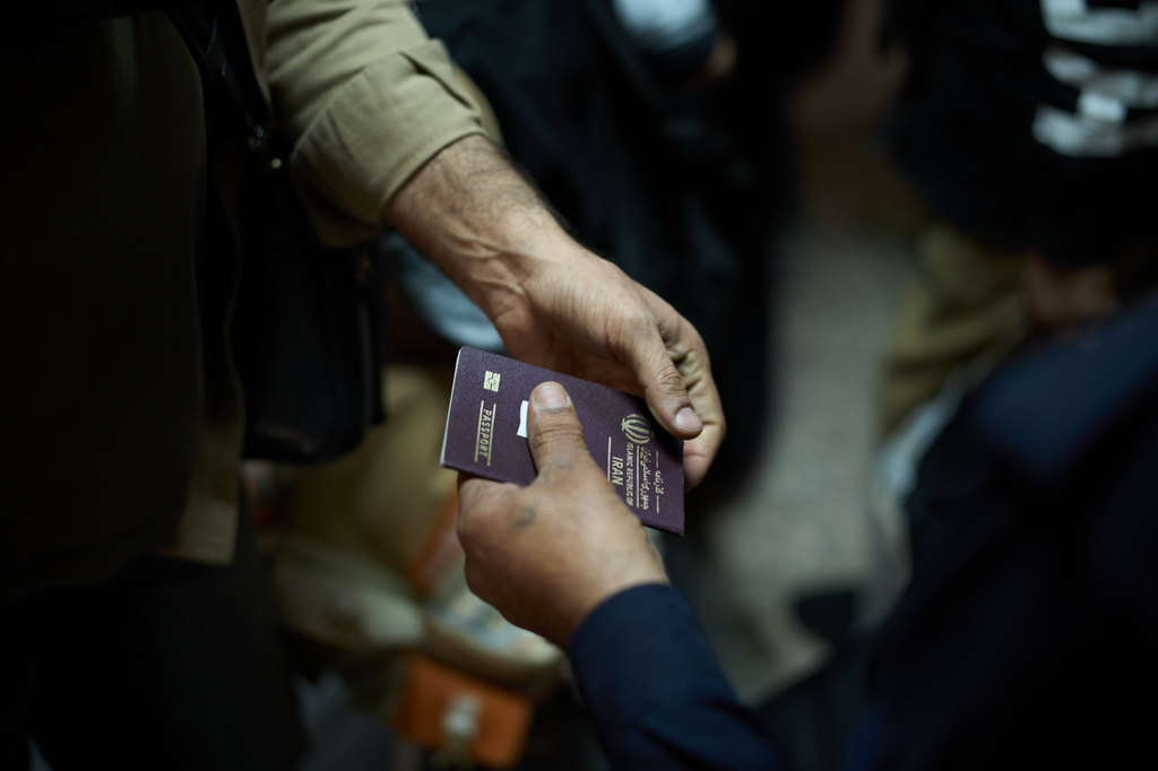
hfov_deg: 39.6
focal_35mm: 50
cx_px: 579
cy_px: 386
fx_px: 1608
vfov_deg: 27.0
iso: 200
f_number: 1.4
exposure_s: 1/250
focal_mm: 50
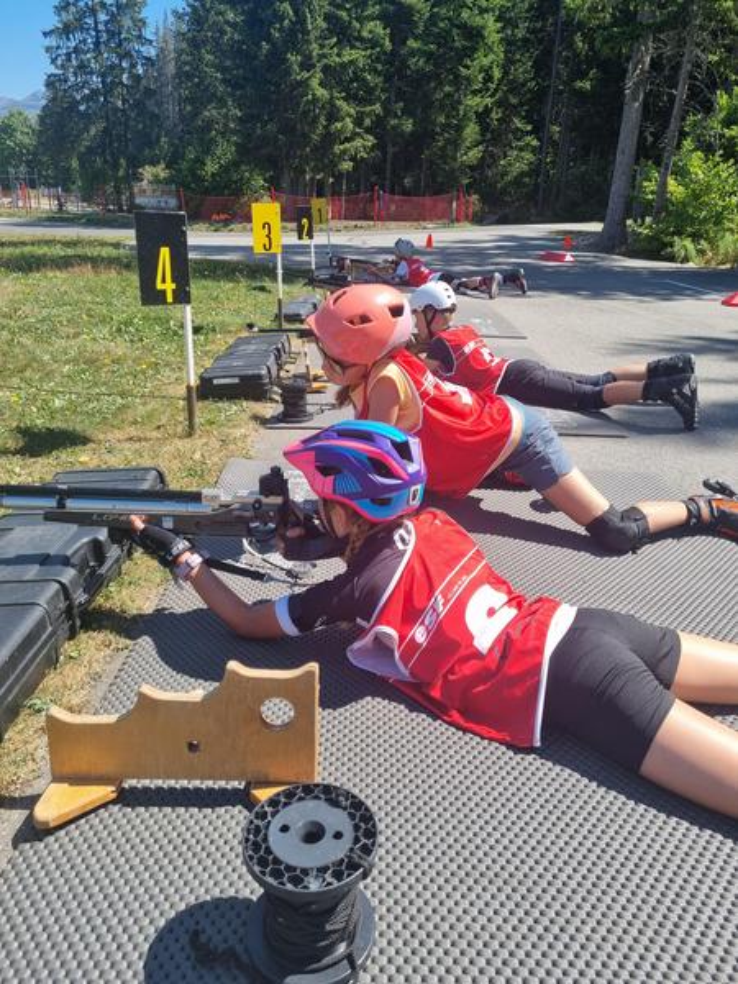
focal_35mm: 26
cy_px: 492
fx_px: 739
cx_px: 369
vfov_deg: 67.3
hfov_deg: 53.1
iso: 50
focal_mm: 5.4
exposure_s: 1/1716
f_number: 1.8
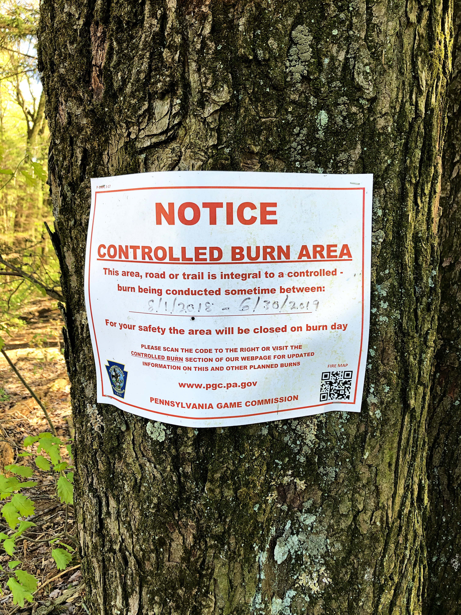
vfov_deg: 63.4
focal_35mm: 28
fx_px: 497
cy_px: 308
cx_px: 230
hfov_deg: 49.7
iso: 20
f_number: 1.8
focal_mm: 4
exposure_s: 1/121
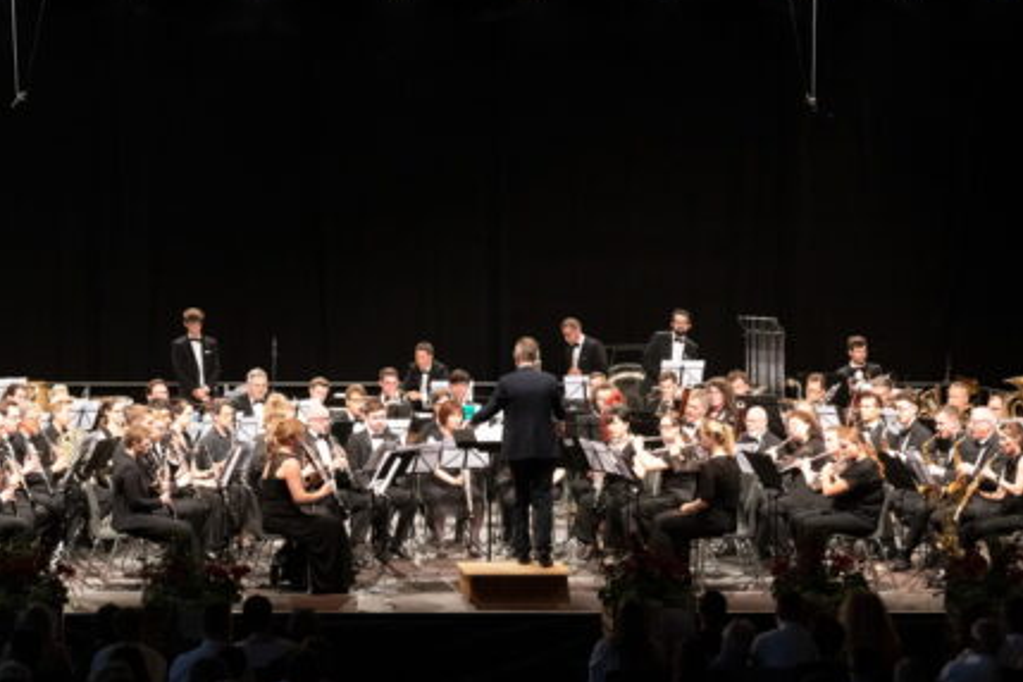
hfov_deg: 21.7
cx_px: 579
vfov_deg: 14.5
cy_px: 252
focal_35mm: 94
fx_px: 2671
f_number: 8
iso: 4000
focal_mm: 62
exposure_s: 1/125
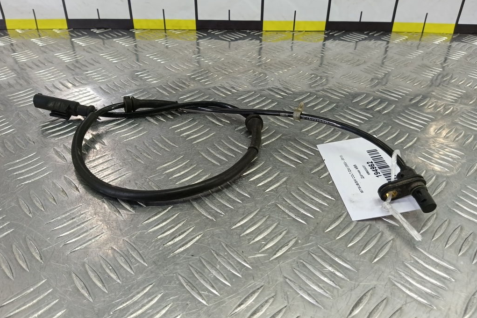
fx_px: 318
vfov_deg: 53.0
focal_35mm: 24
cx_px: 238
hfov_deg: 73.8
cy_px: 145
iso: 116
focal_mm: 4.11
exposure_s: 1/50
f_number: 1.6
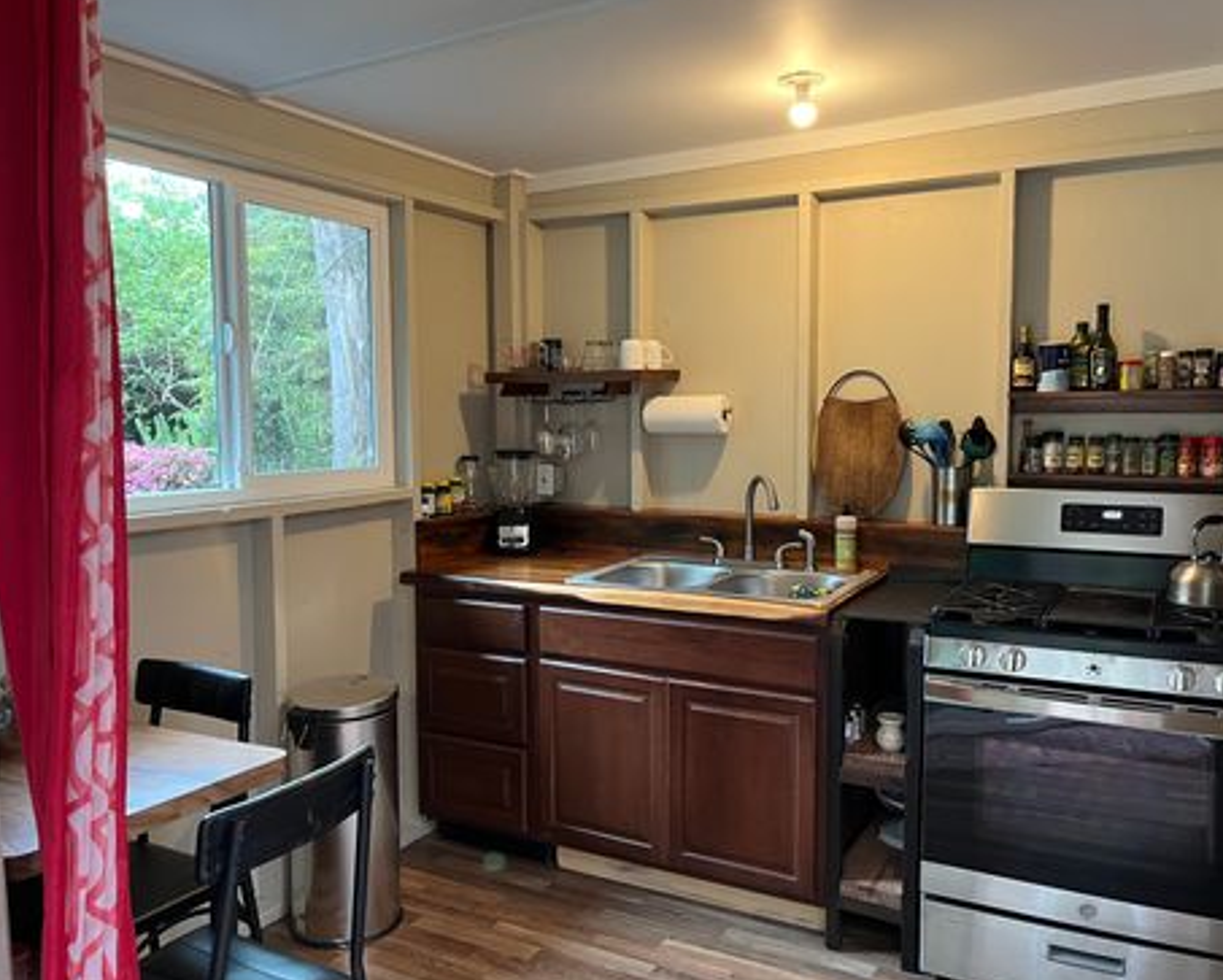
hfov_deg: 62.1
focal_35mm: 28
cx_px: 653
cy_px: 485
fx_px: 1014
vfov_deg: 51.6
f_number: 1.6
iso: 160
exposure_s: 1/60
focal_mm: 5.1
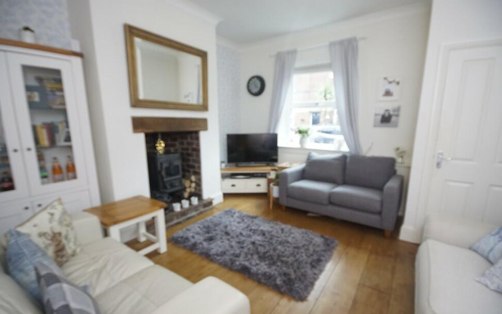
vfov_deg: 71.2
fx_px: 219
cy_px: 164
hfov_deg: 97.8
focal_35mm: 16
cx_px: 256
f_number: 4
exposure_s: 1/160
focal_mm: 10
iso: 1250
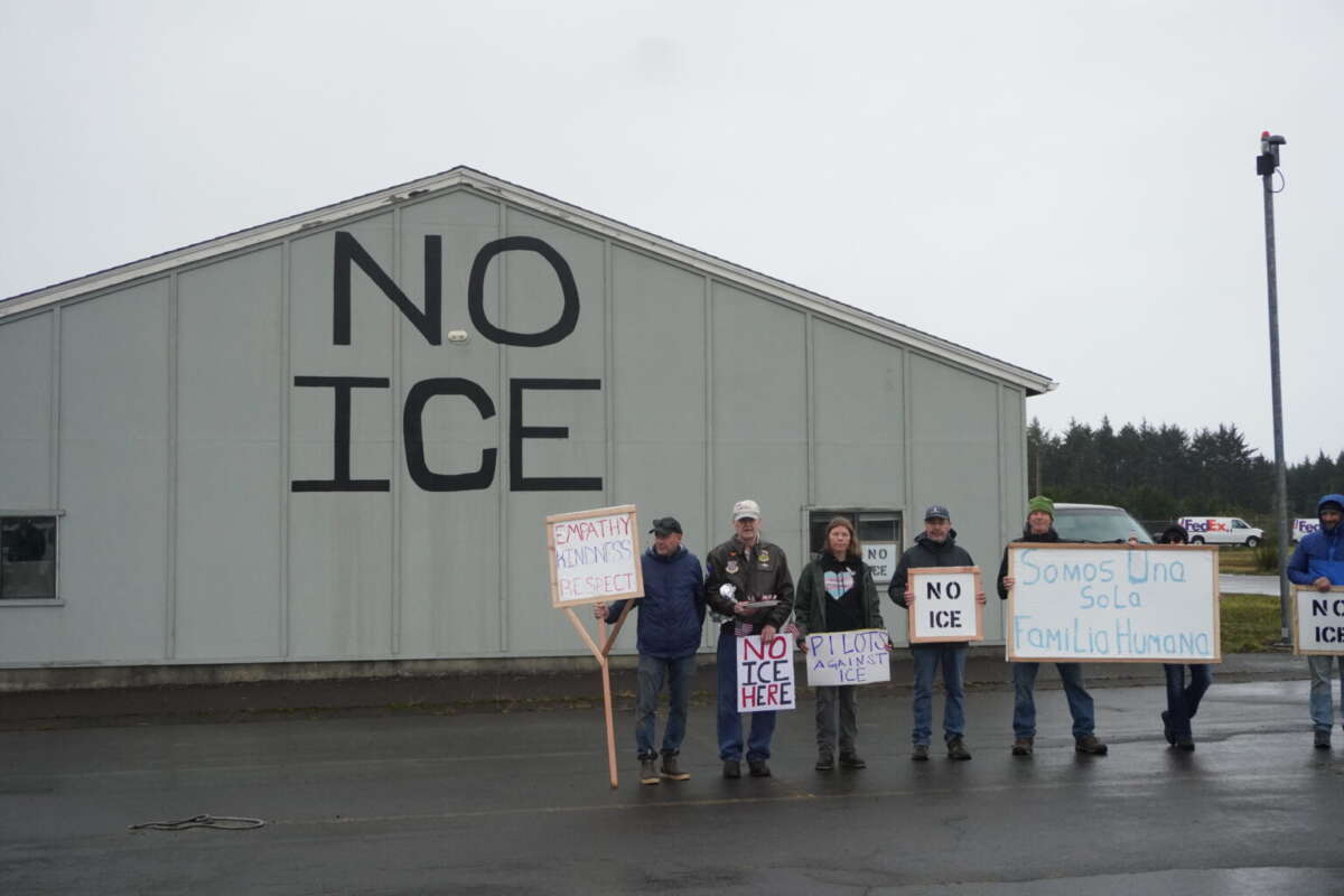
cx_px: 672
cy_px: 448
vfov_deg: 33.0
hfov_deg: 47.9
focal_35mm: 40
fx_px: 1512
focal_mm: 27
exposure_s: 1/2000
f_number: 4.5
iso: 1250
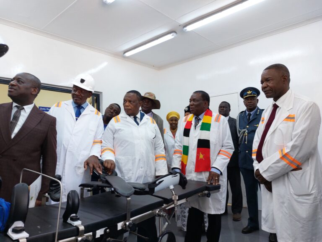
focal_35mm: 24
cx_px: 161
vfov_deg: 56.8
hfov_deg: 71.6
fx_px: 223
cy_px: 121
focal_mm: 5.23
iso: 100
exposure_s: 1/50
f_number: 1.8
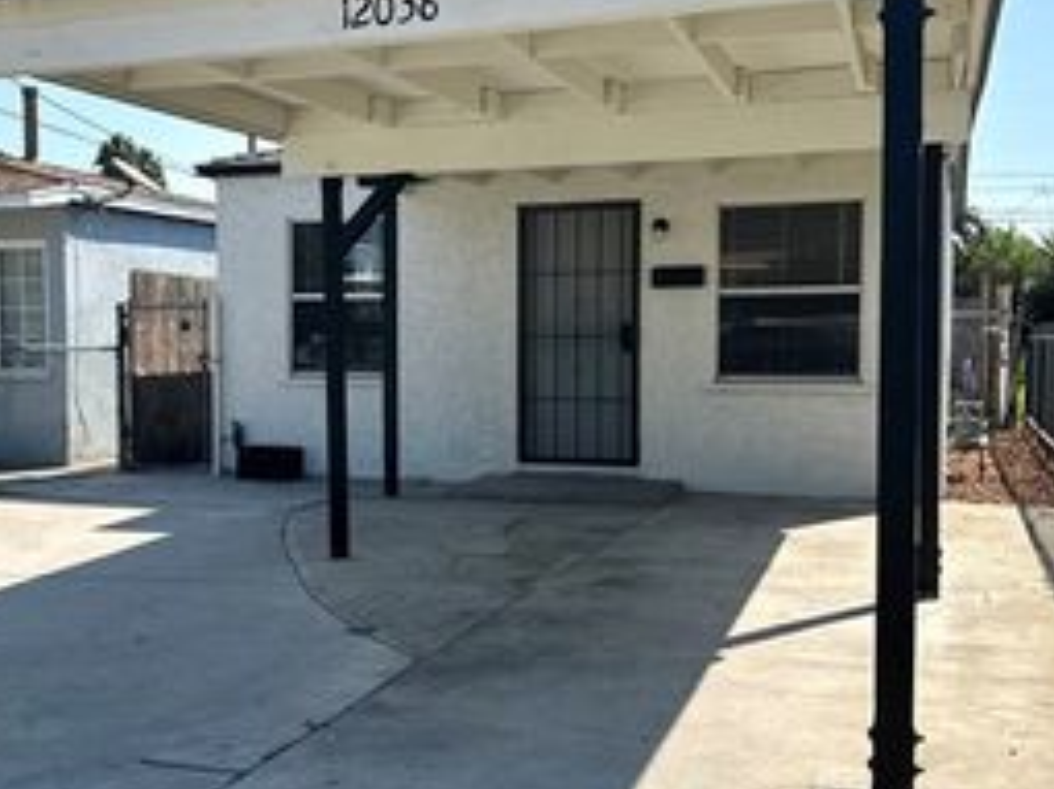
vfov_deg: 30.9
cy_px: 407
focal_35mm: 47
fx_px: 1430
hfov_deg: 39.9
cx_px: 347
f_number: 1.78
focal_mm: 6.86
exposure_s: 1/4545
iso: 80
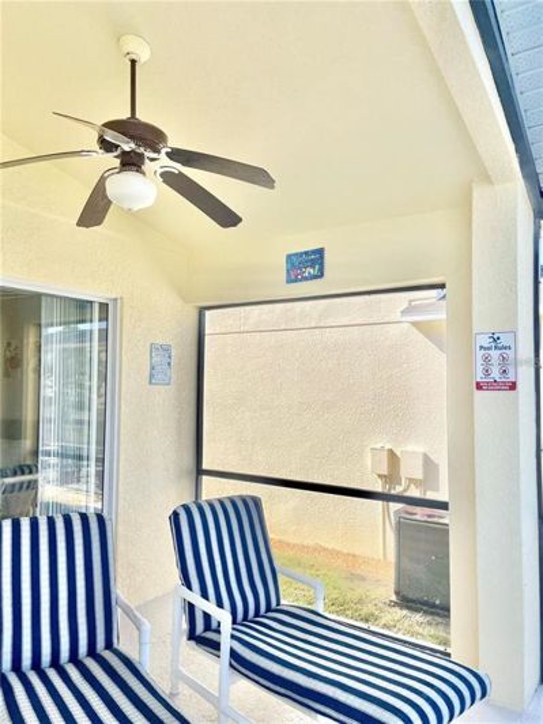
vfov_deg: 67.3
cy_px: 362
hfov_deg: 53.1
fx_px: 544
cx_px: 272
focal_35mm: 26
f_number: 1.6
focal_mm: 4.2
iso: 32
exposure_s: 1/2092
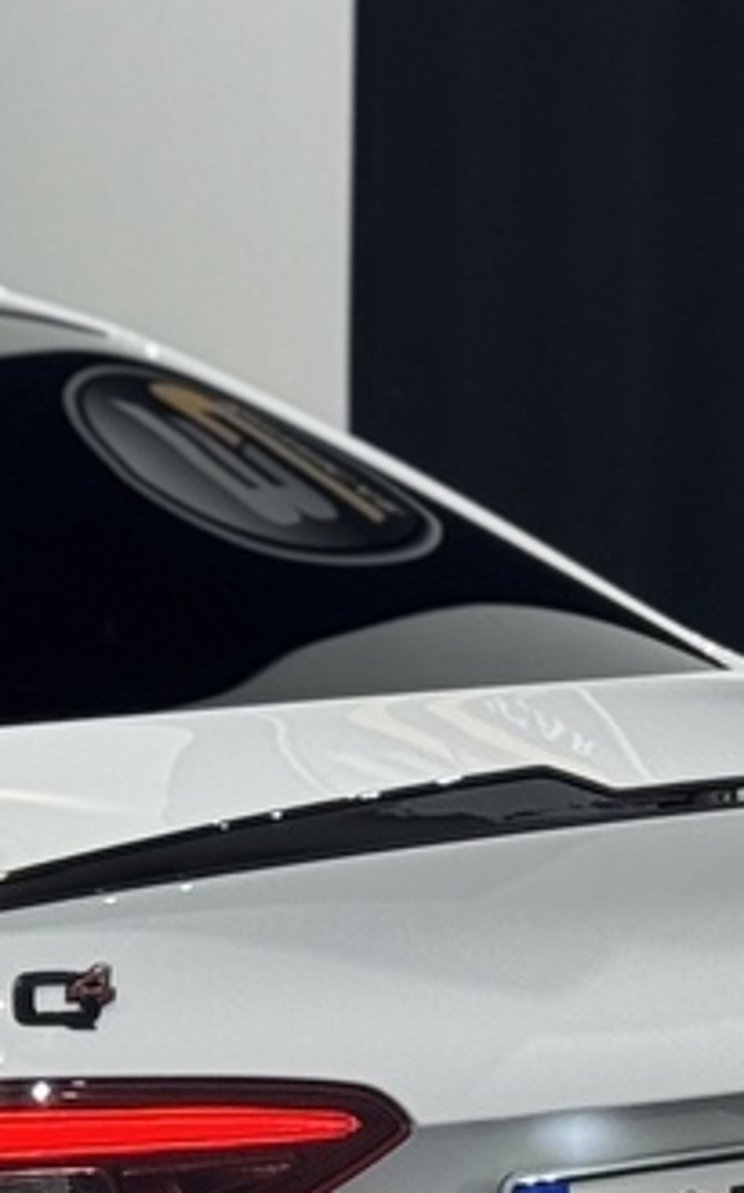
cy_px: 1229
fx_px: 7250
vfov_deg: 9.3
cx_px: -925
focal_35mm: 223
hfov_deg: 5.7
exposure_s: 1/136
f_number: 1.78
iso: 50
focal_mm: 6.76
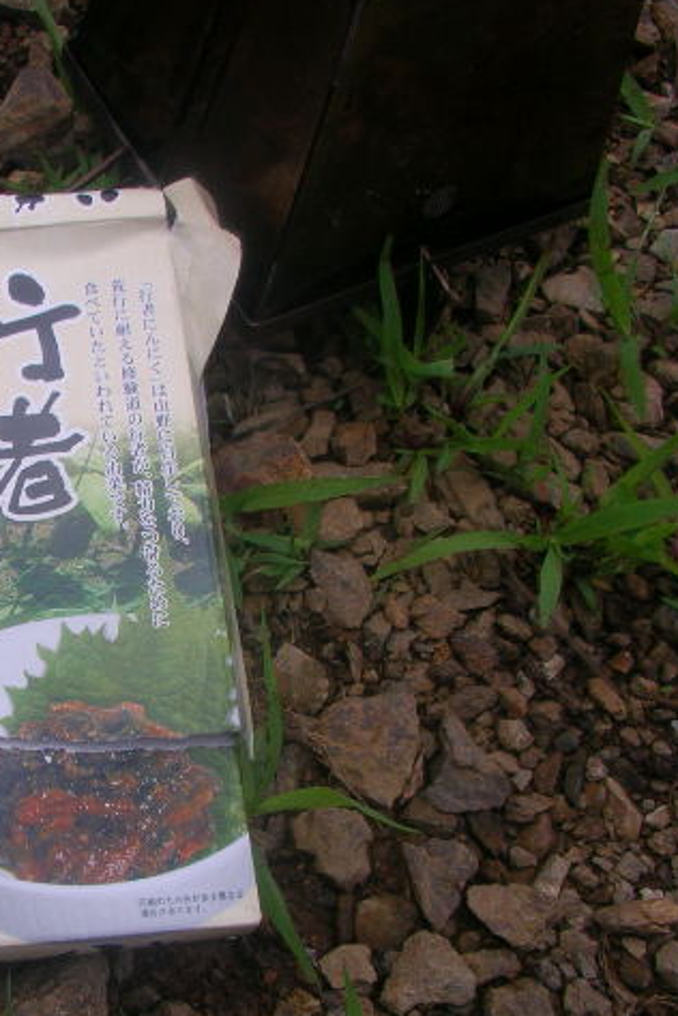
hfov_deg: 24.9
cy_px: 506
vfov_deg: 38.2
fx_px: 1469
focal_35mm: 52
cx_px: 19
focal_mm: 5.7
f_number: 2.8
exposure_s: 1/100
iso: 50
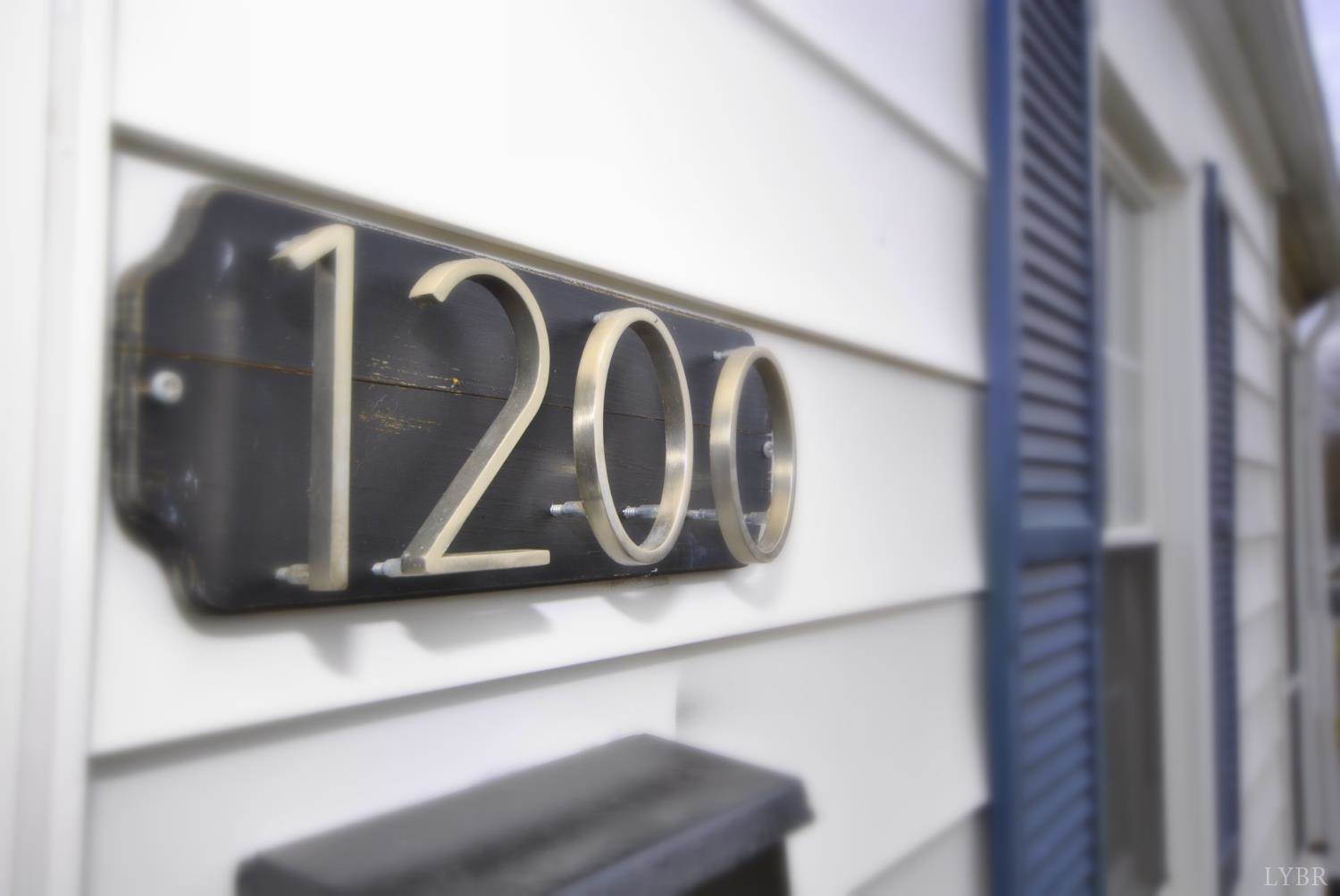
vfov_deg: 43.7
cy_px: 448
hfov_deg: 61.9
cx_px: 670
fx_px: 1118
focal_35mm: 30
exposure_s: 1/100
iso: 200
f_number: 5.6
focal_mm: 20
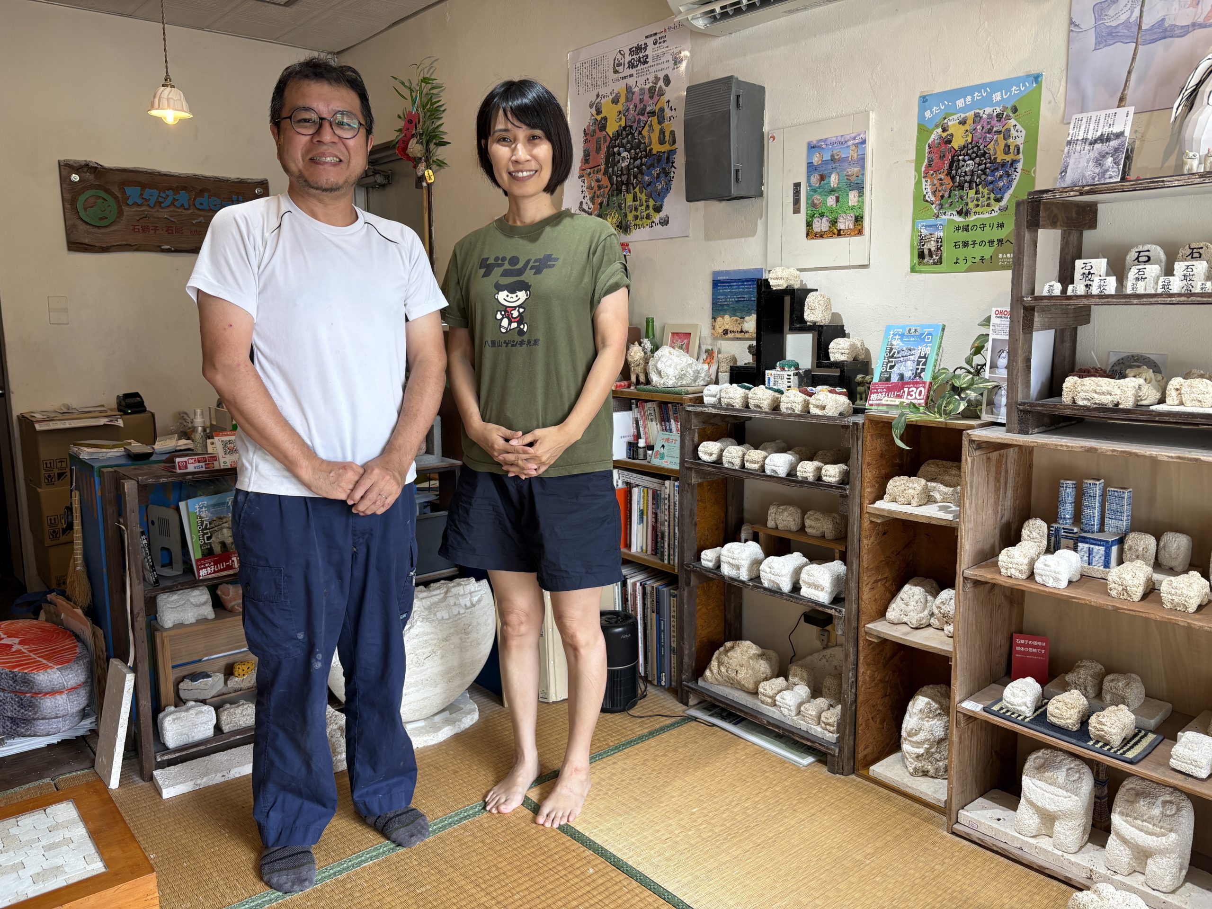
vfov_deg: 53.1
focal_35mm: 26
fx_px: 910
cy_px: 454
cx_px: 606
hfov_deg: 67.3
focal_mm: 5.96
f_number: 1.6
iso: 100
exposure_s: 1/120
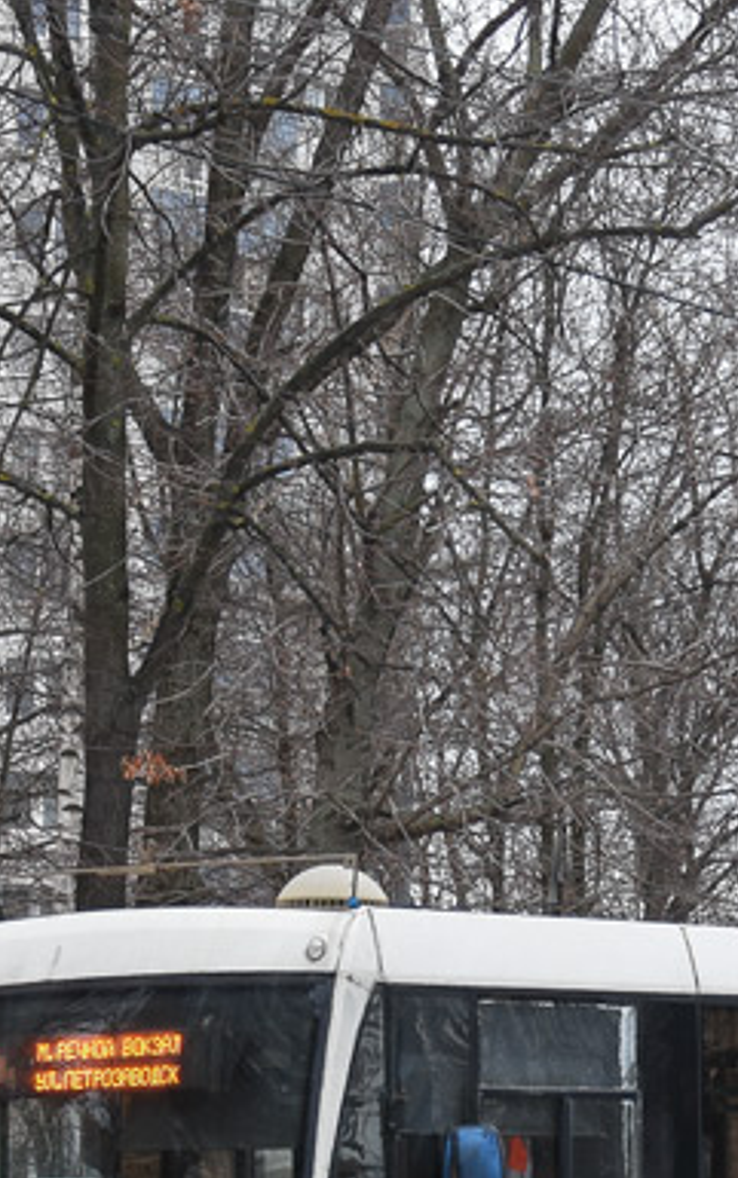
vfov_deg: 12.9
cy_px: 799
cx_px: 845
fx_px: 5207
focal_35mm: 162
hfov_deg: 8.0
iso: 200
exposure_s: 1/60
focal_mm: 34
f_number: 4.5
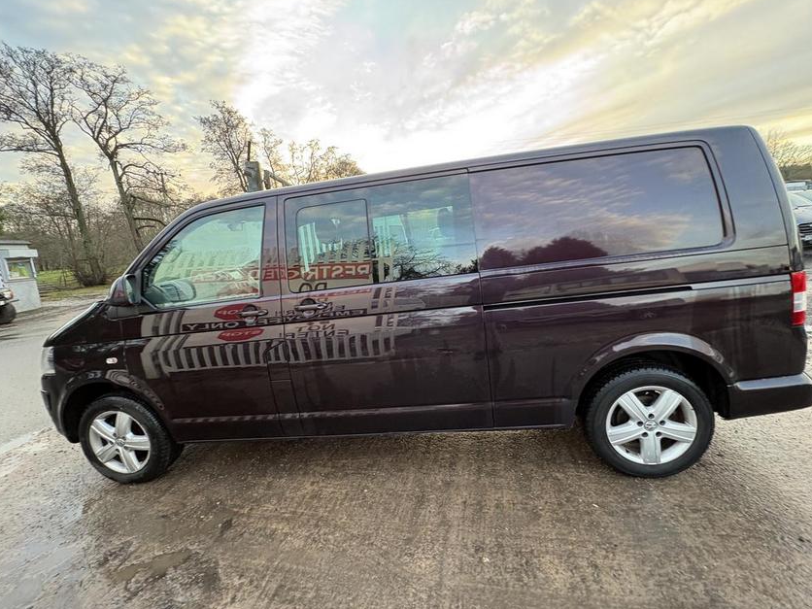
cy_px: 287
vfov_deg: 81.7
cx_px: 414
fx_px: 352
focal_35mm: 15
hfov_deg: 98.2
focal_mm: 2.22
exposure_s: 1/69
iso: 250
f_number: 2.2
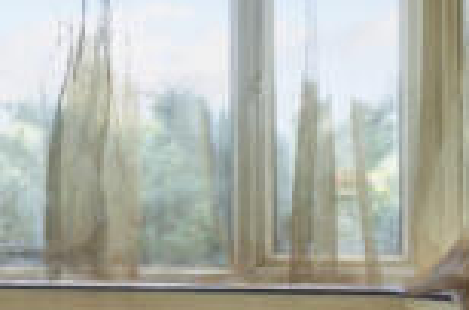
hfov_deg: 17.9
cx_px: -268
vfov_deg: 13.6
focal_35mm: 100
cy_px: 205
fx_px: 1300
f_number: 16
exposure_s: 3
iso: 200
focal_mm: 15
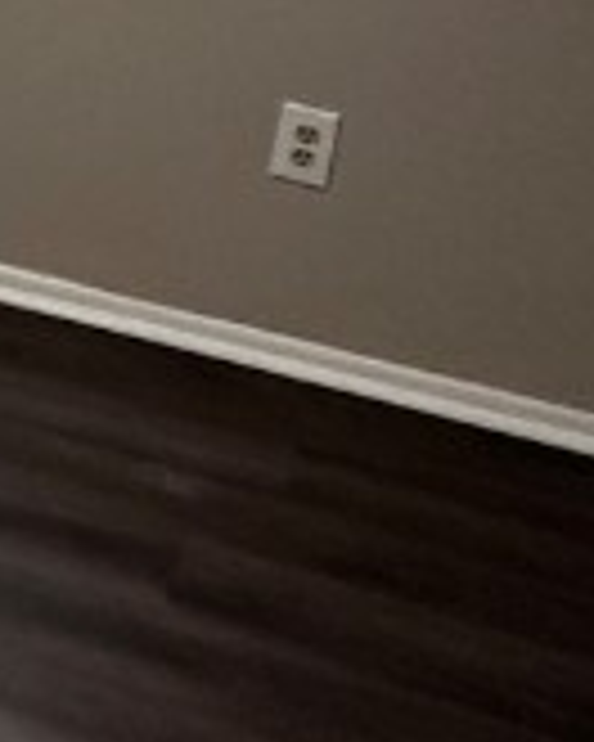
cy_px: -229
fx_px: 1868
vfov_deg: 20.5
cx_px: -662
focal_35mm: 85
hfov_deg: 14.4
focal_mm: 2.22
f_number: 2.2
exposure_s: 1/60
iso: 250
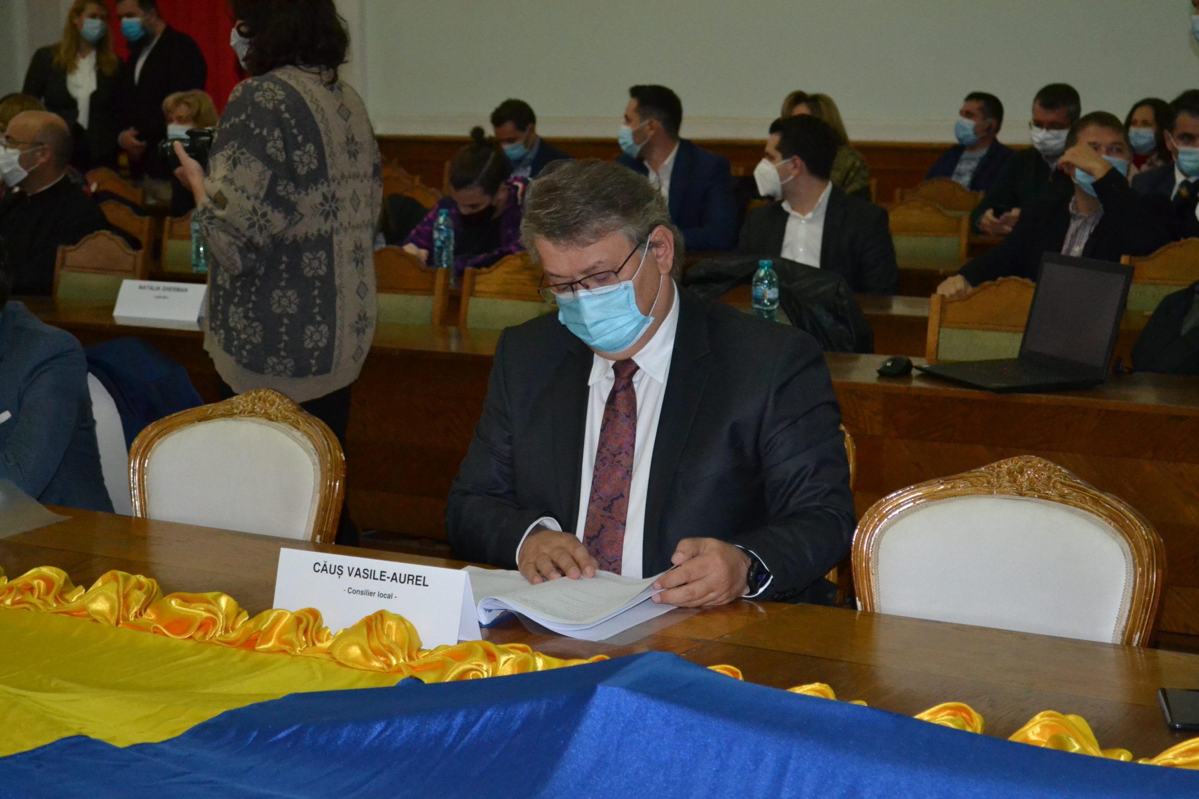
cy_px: 400
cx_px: 600
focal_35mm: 69
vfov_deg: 19.7
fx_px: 2298
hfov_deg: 29.2
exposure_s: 1/60
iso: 3200
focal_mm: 46
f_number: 5.3
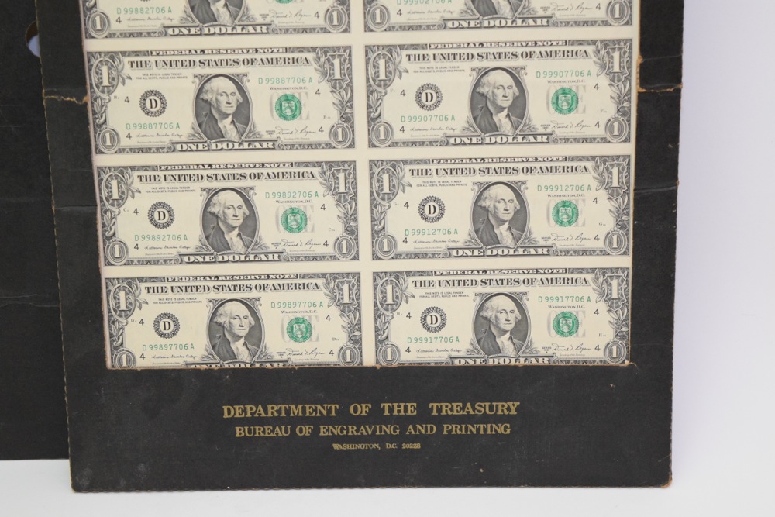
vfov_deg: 16.6
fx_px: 1776
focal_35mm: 82
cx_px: 388
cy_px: 258
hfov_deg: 24.6
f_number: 5.6
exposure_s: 1/60
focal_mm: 55
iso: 3200
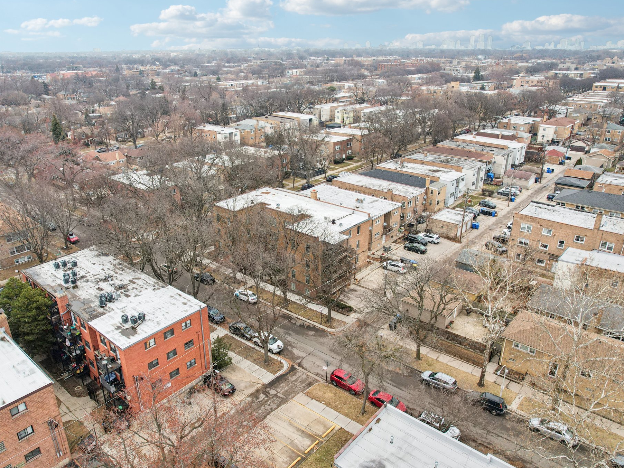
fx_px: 433
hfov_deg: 71.5
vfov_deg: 56.8
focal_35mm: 24
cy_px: 235
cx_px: 292
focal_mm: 8.4
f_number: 2.8
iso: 150
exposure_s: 1/640
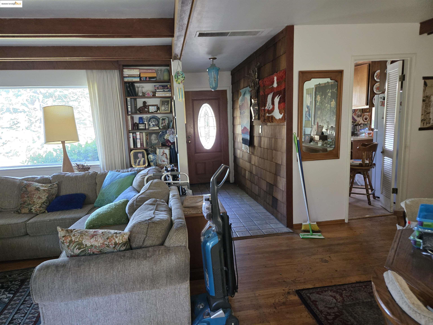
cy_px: 162
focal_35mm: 23
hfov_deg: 73.9
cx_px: 216
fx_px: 288
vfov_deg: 58.9
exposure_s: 1/120
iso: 800
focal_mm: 5.4
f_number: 1.8
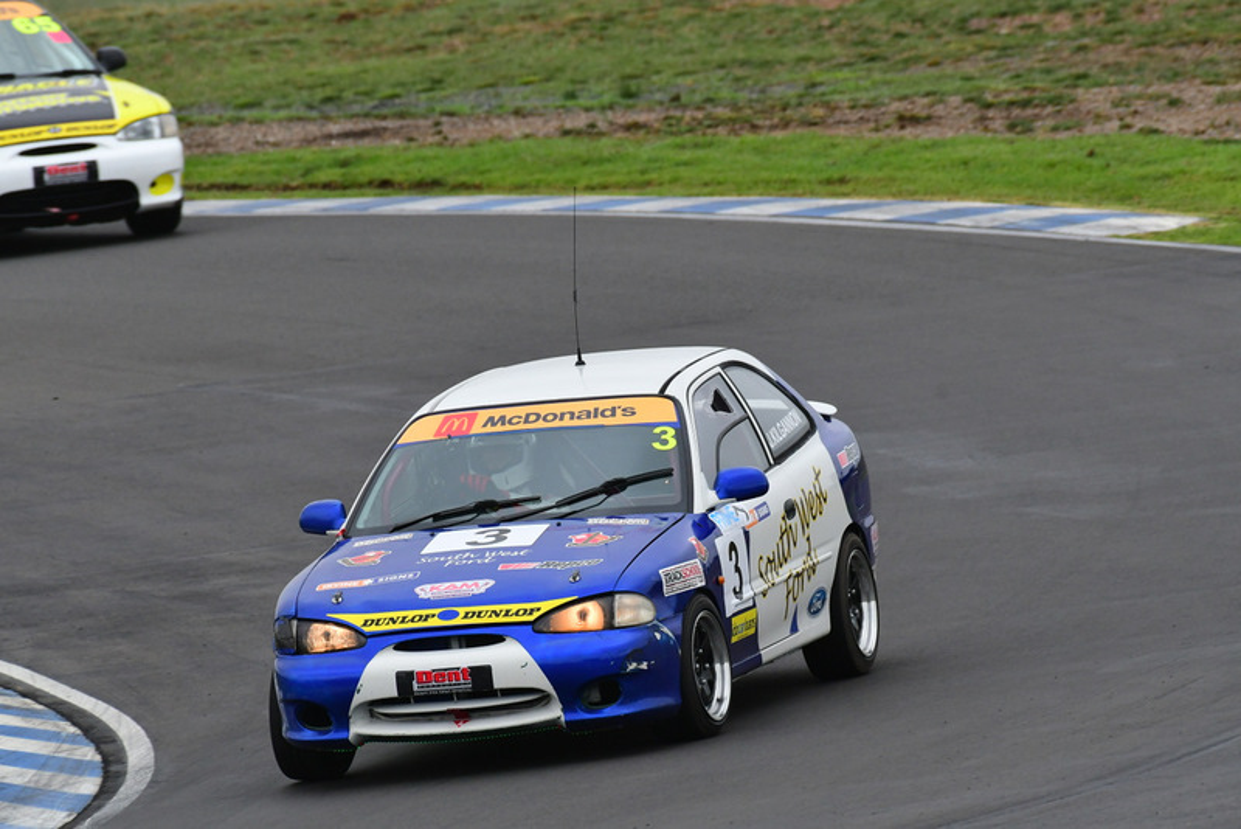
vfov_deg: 1.8
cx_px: 620
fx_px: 25862
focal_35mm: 750
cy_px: 414
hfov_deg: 2.7
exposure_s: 1/640
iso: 1000
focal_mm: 500
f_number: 9
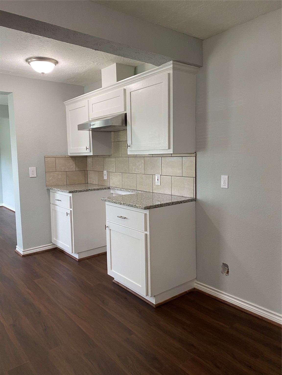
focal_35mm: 26
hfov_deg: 53.1
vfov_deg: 67.3
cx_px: 141
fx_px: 282
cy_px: 188
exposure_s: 1/77
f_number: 1.8
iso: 125
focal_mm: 4.25
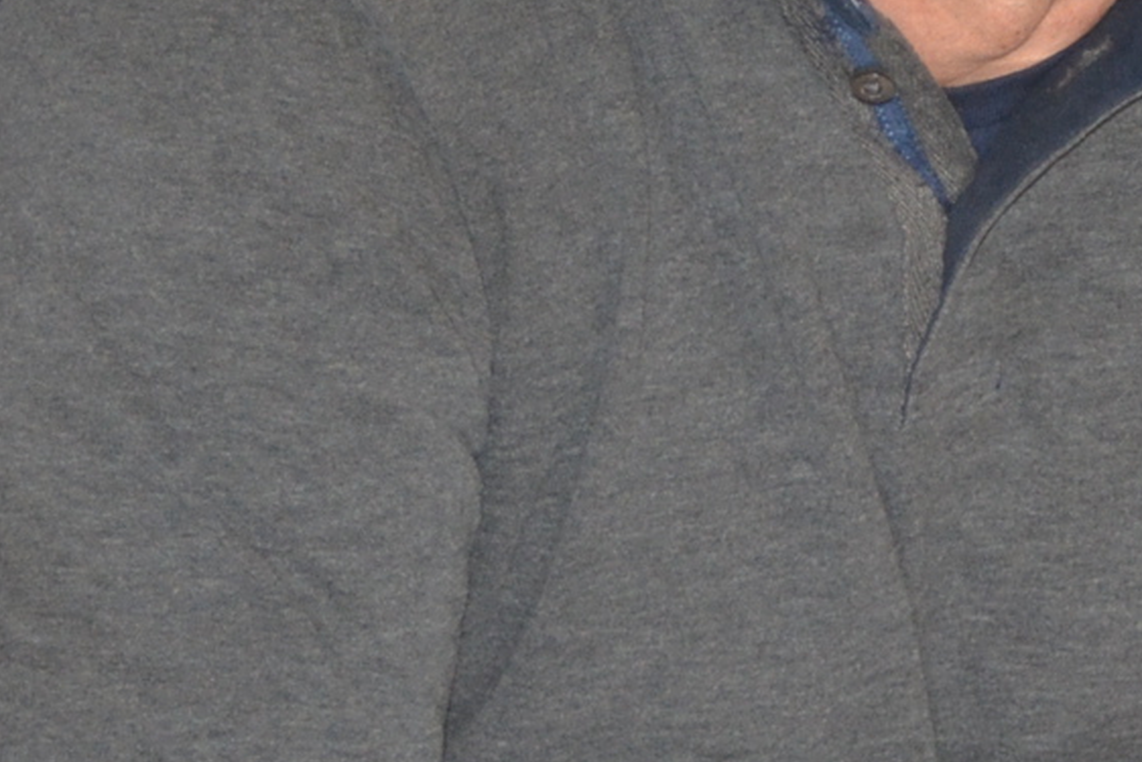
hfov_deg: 6.9
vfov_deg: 4.9
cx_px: 2776
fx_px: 8873
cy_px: 315
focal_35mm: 280
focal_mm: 35
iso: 400
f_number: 4.5
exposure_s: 1/60
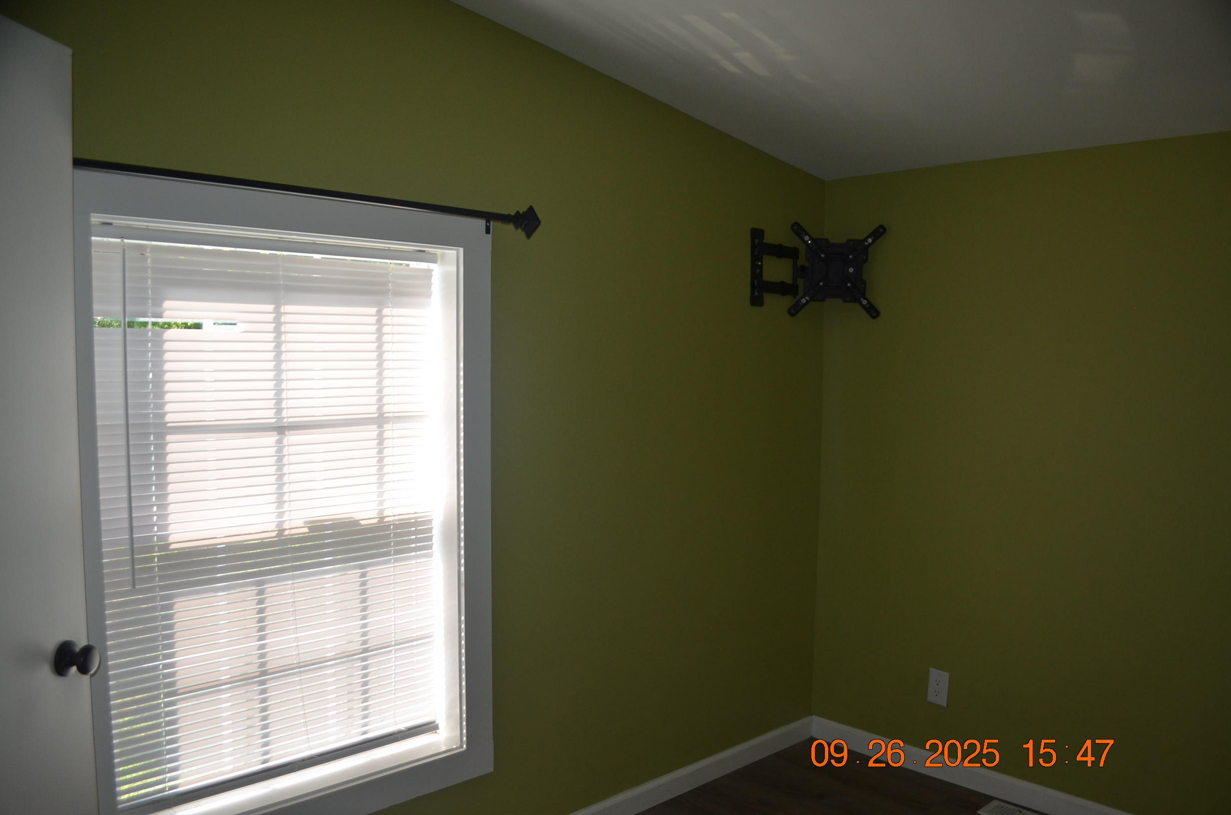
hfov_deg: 67.5
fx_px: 921
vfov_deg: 47.7
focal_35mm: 27
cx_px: 616
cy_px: 408
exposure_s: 1/100
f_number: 3.5
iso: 400
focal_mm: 18
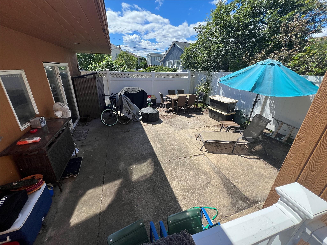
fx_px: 123
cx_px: 164
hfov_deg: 106.2
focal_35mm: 13
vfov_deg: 89.9
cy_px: 122
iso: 32
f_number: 1.8
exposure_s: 1/1043
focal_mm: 1.57
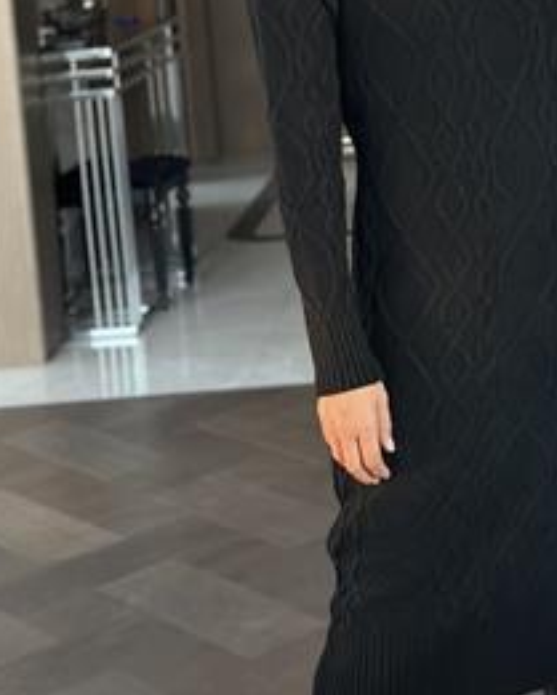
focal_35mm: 91
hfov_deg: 16.7
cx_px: 490
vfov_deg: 20.8
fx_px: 1874
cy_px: 136
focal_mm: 6.86
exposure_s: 1/40
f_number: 1.78
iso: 400
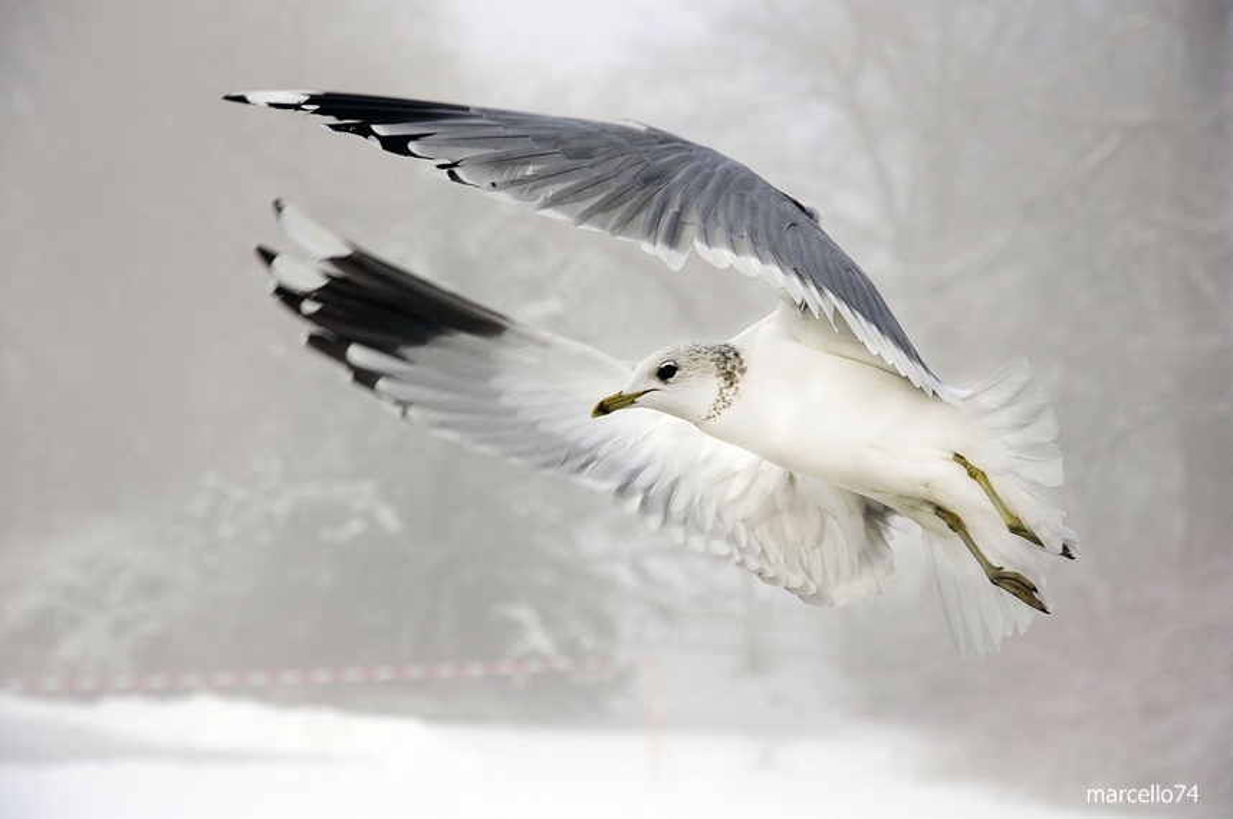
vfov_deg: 9.9
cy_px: 410
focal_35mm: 138
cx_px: 616
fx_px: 4721
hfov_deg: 14.9
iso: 400
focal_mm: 92
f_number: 8
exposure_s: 1/1000
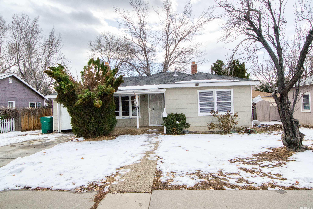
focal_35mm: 22
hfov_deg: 78.6
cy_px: 103
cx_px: 157
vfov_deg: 57.2
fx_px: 191
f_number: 11
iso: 320
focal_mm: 14
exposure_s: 1/500
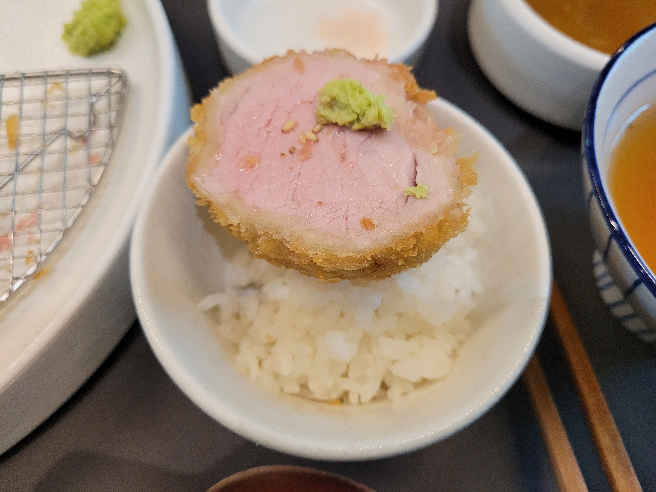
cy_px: 246
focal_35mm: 26
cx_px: 328
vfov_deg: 53.1
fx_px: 493
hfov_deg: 67.3
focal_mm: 5.4
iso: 320
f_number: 1.8
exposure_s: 1/120
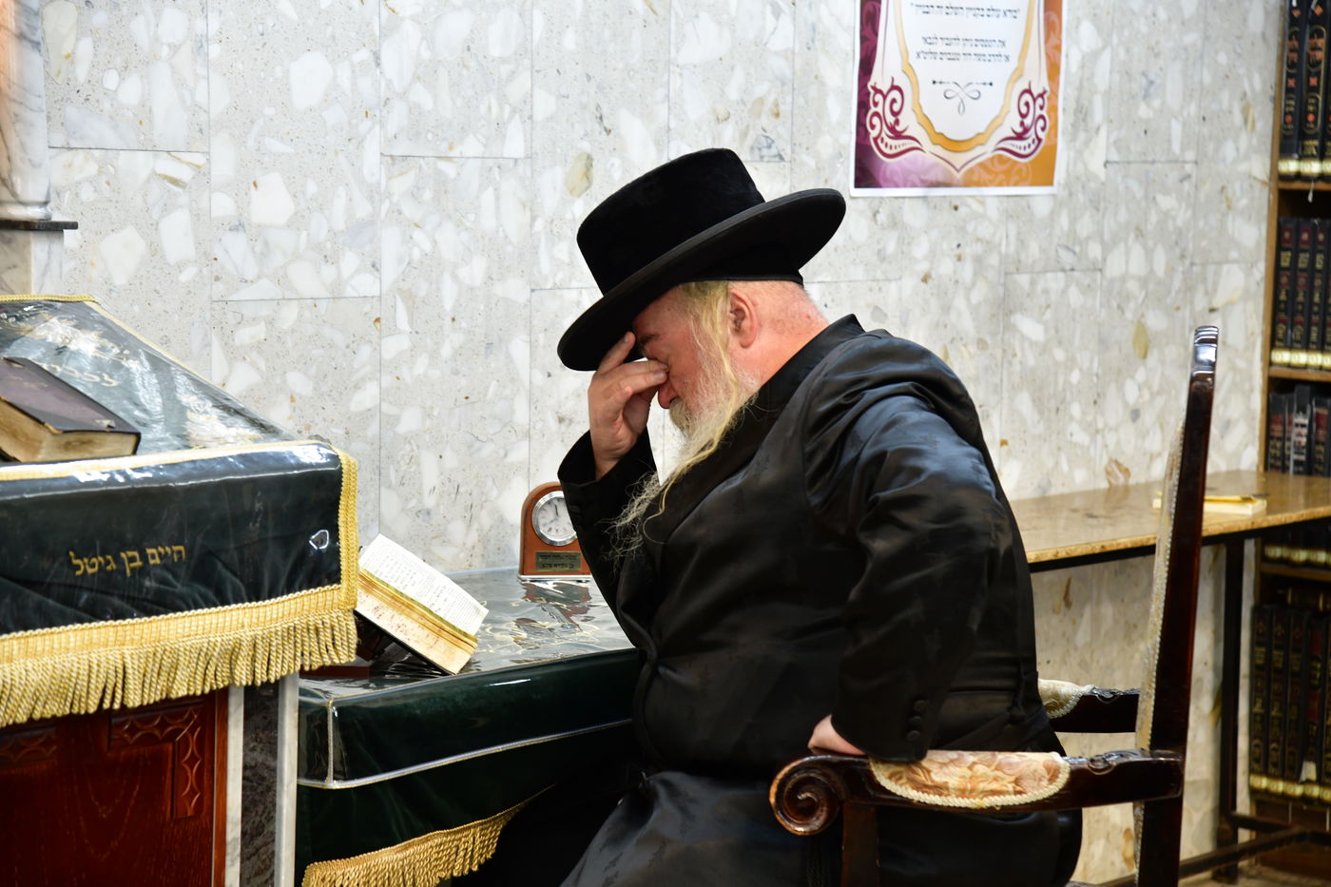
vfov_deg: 15.9
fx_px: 3179
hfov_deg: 23.6
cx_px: 666
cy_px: 444
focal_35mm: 86
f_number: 5.6
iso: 1250
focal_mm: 86
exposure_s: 1/100
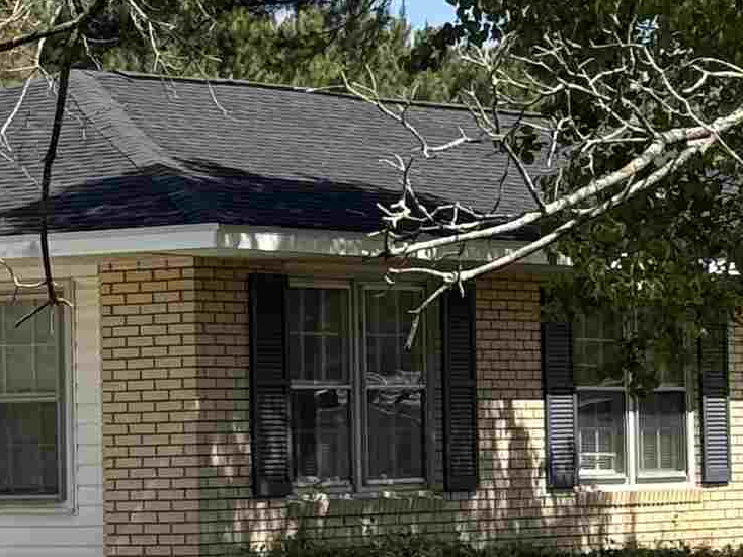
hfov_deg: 9.8
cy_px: 128
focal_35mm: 201
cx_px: 395
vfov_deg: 7.4
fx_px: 4313
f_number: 1.78
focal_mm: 6.76
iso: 64
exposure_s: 1/2865
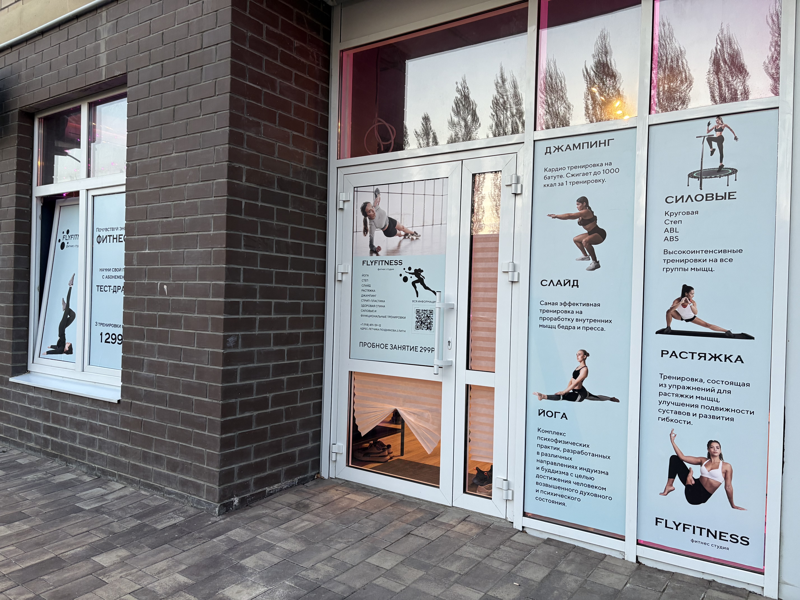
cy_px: 300
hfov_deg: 67.3
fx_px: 601
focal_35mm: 26
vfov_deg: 53.1
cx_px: 400
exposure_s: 1/50
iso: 160
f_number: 1.6
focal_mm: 5.96
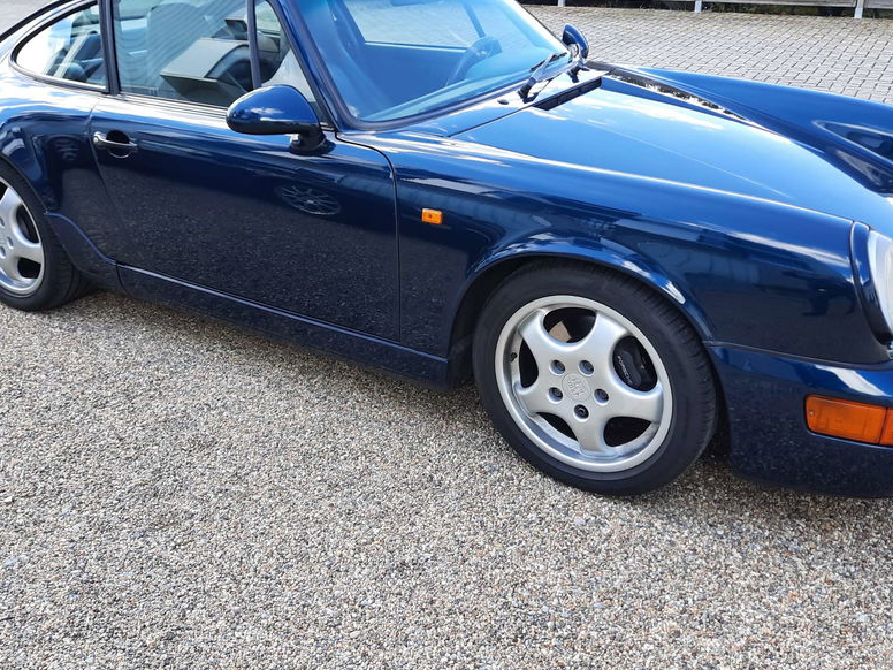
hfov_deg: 55.4
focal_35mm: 33
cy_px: 280
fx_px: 851
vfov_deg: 42.8
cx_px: 448
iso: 32
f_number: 2
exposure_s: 1/130
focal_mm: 4.6
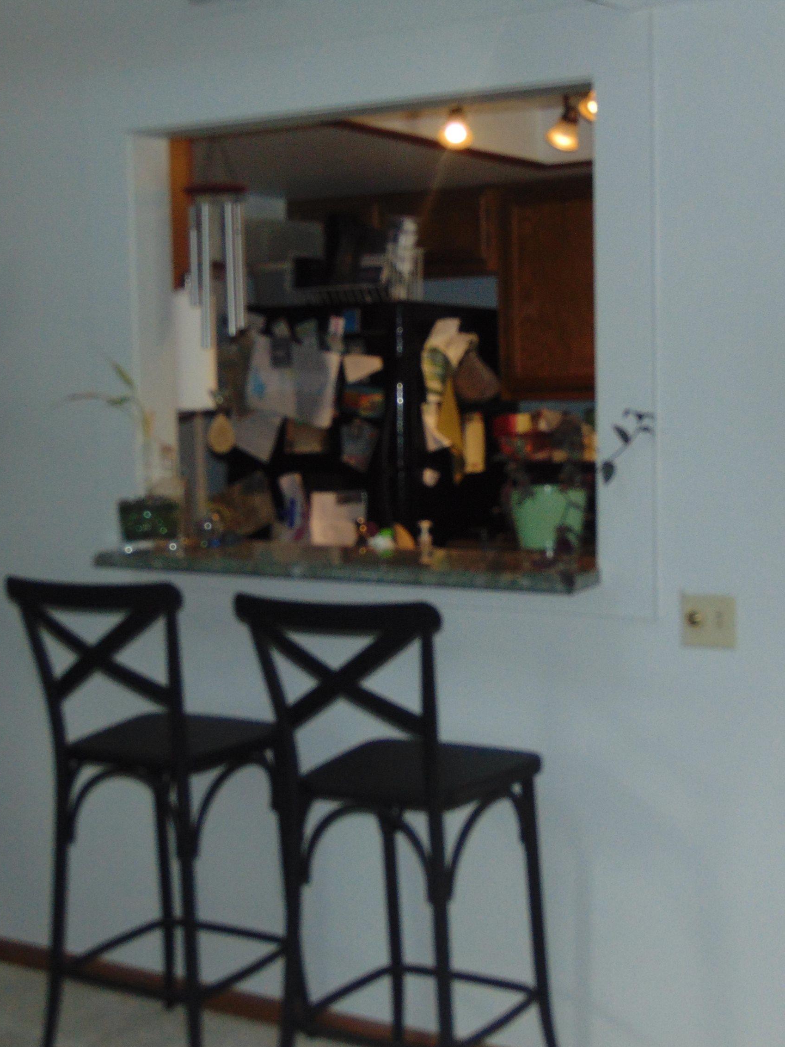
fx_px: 1723
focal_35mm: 57
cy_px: 531
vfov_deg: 33.8
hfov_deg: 25.6
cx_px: 452
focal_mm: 7.6
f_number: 3.3
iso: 200
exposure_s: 1/60
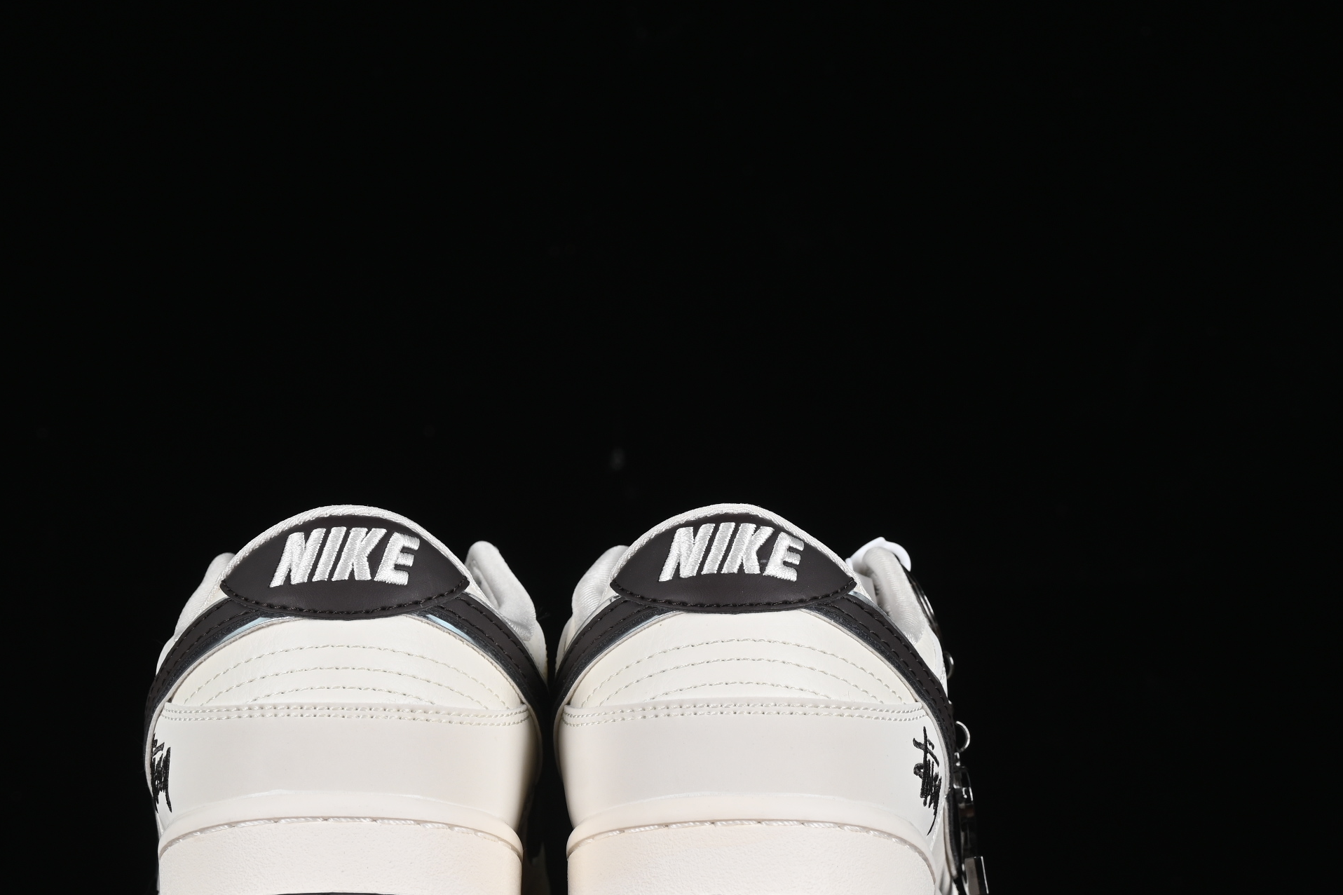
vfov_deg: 12.6
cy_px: 546
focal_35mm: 109
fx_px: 4066
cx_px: 564
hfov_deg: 18.7
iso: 160
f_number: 8
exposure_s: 1/80
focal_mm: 50
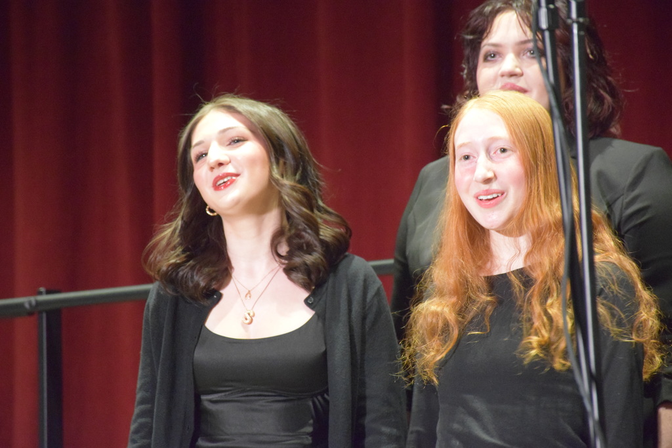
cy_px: 224
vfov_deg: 6.5
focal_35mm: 210
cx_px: 336
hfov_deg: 9.8
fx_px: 3920
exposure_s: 1/50
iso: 6400
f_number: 5.6
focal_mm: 140
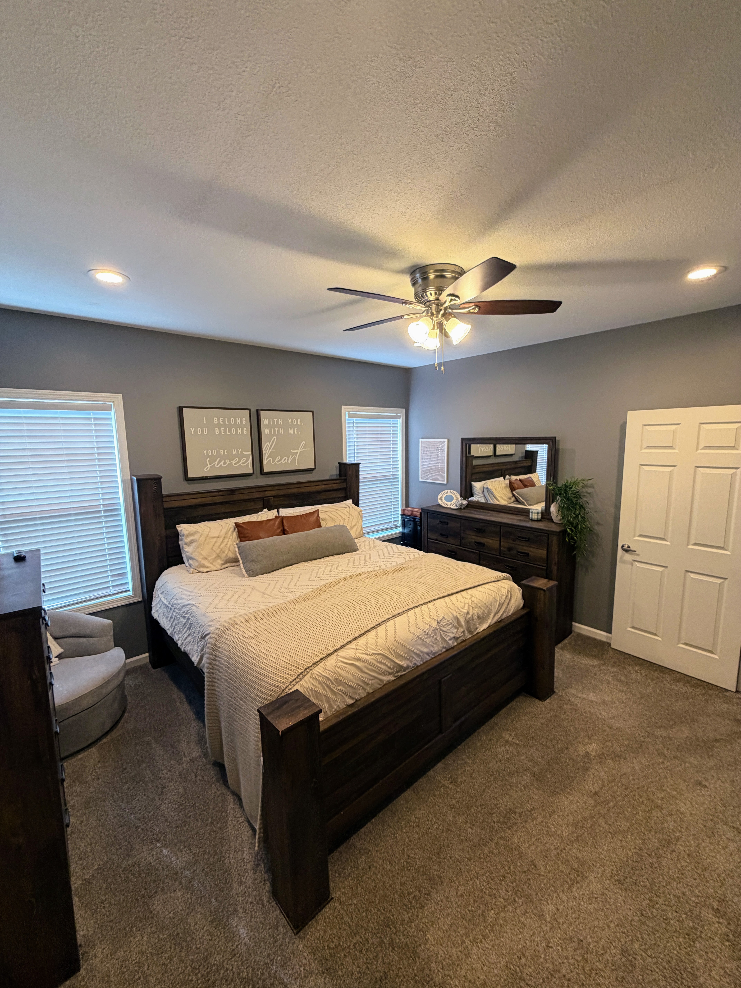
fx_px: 400
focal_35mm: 14
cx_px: 370
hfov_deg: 85.7
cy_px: 494
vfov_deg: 102.1
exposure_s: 1/60
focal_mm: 2.22
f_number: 2.2
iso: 200
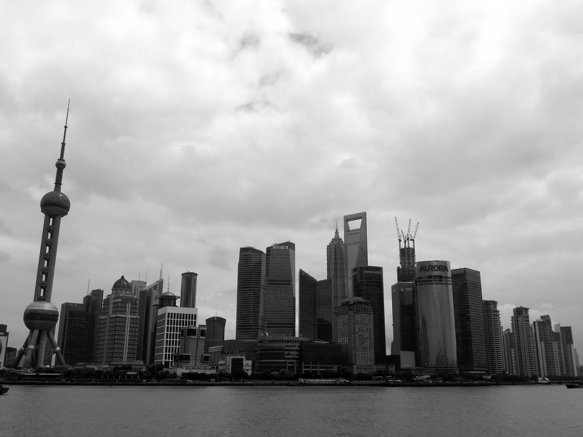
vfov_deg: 46.8
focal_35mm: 30
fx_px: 505
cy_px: 218
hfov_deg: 60.0
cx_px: 292
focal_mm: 5.5
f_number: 5.8
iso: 64
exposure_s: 1/640
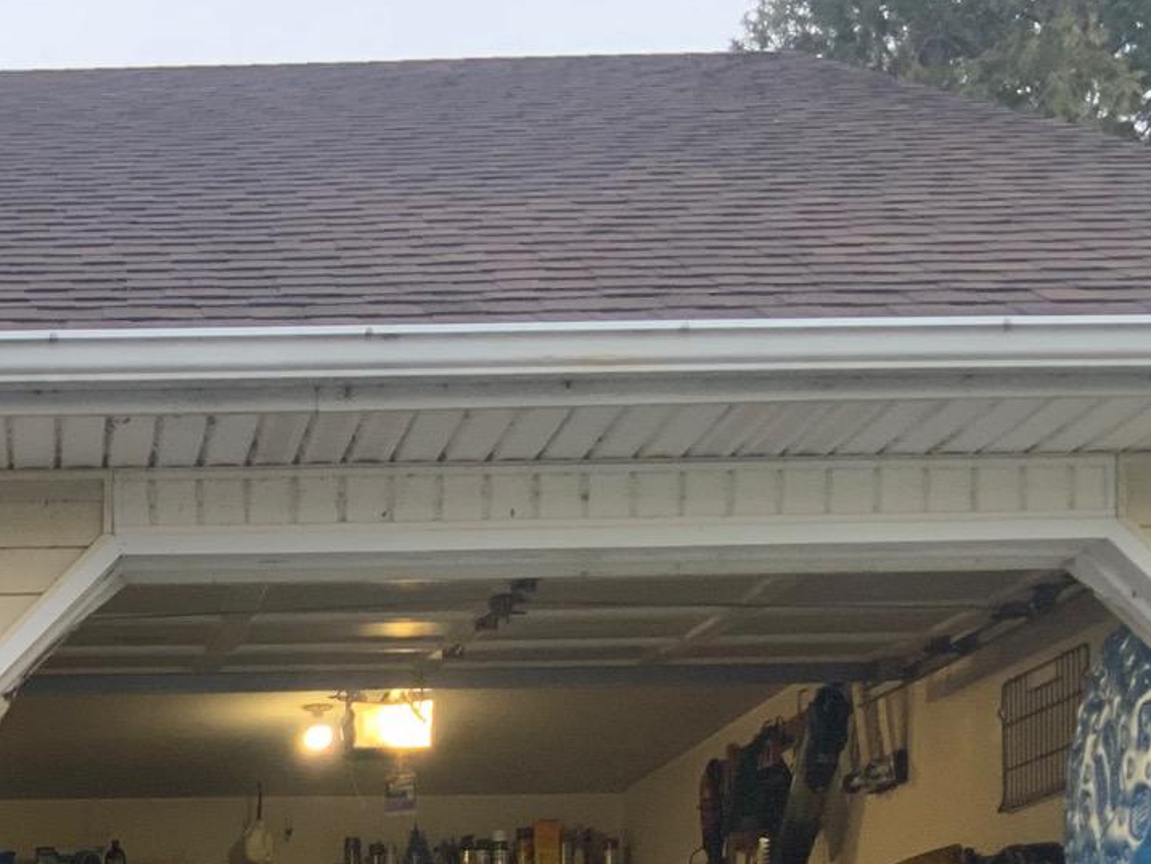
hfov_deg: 22.2
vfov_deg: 16.8
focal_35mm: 83
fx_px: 2760
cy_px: 1113
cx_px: -130
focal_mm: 3
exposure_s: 1/60
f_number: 1.8
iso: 64
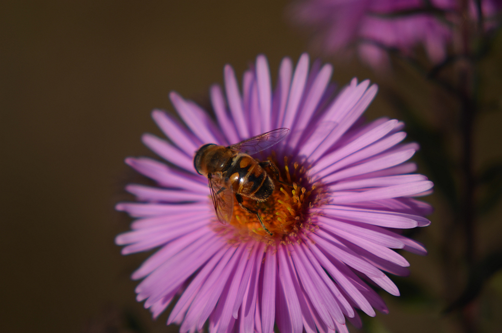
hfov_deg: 6.9
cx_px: 251
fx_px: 4174
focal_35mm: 300
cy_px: 166
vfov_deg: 4.6
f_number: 7.1
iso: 100
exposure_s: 1/640
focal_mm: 200
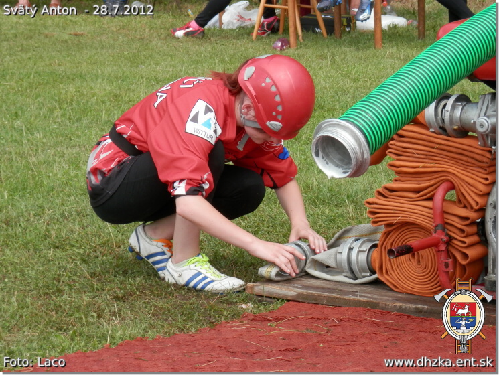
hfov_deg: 11.7
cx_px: 250
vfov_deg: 8.8
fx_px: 2438
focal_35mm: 169
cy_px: 188
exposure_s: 1/160
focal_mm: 30.2
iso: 125
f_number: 5.7
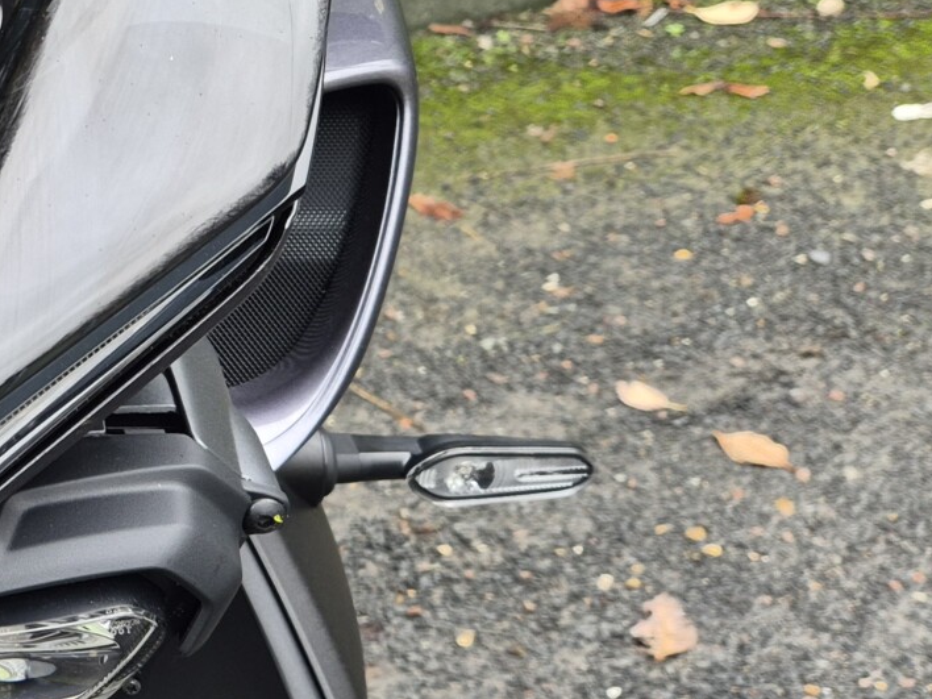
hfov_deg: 25.3
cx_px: -313
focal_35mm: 65
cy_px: 175
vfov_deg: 22.4
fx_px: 1750
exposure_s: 1/180
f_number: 1.8
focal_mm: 5.4
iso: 80
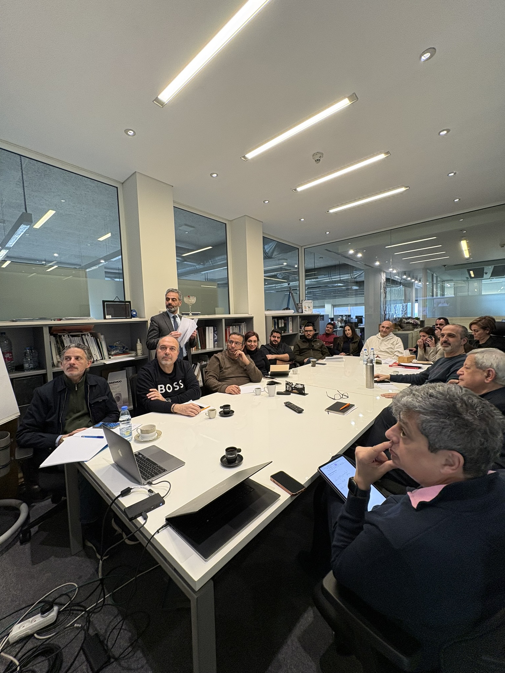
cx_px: 252
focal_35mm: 14
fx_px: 272
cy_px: 336
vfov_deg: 102.1
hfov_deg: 85.7
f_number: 2.2
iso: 160
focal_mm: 2.22
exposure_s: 1/60
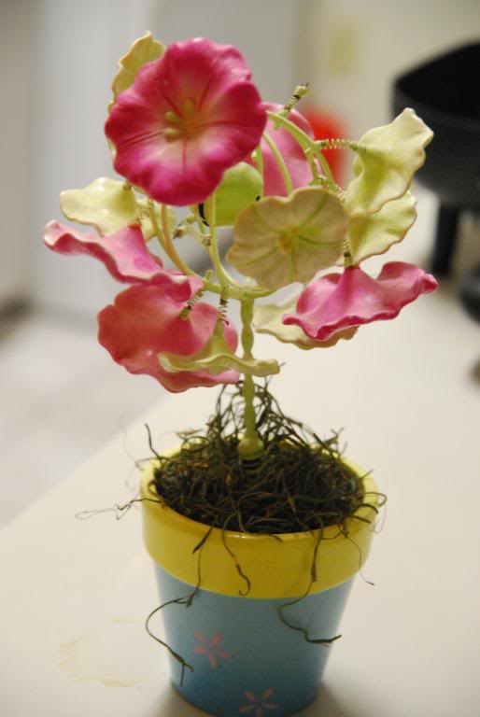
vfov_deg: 19.4
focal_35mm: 105
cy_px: 358
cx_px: 240
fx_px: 2094
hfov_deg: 13.1
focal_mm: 70
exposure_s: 1/25
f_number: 4.5
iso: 1600
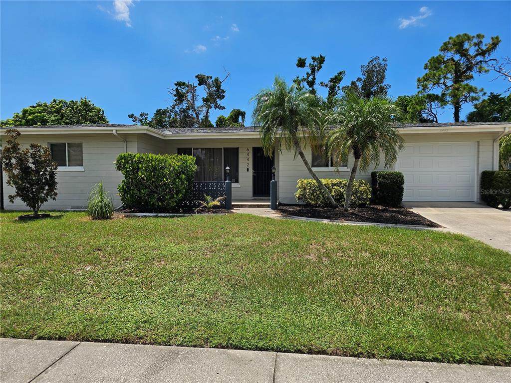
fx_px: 340
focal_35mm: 23
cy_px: 192
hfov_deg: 73.9
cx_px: 256
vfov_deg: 58.9
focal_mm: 6.3
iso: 10
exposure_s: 1/1142
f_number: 1.7
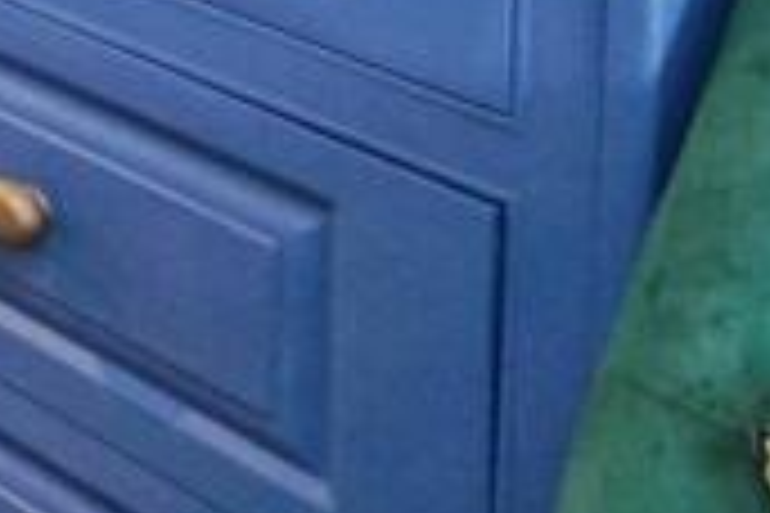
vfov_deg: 10.9
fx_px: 2053
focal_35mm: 96
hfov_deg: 12.7
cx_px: -1337
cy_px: -902
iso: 2000
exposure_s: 1/30
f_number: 6.3
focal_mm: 16
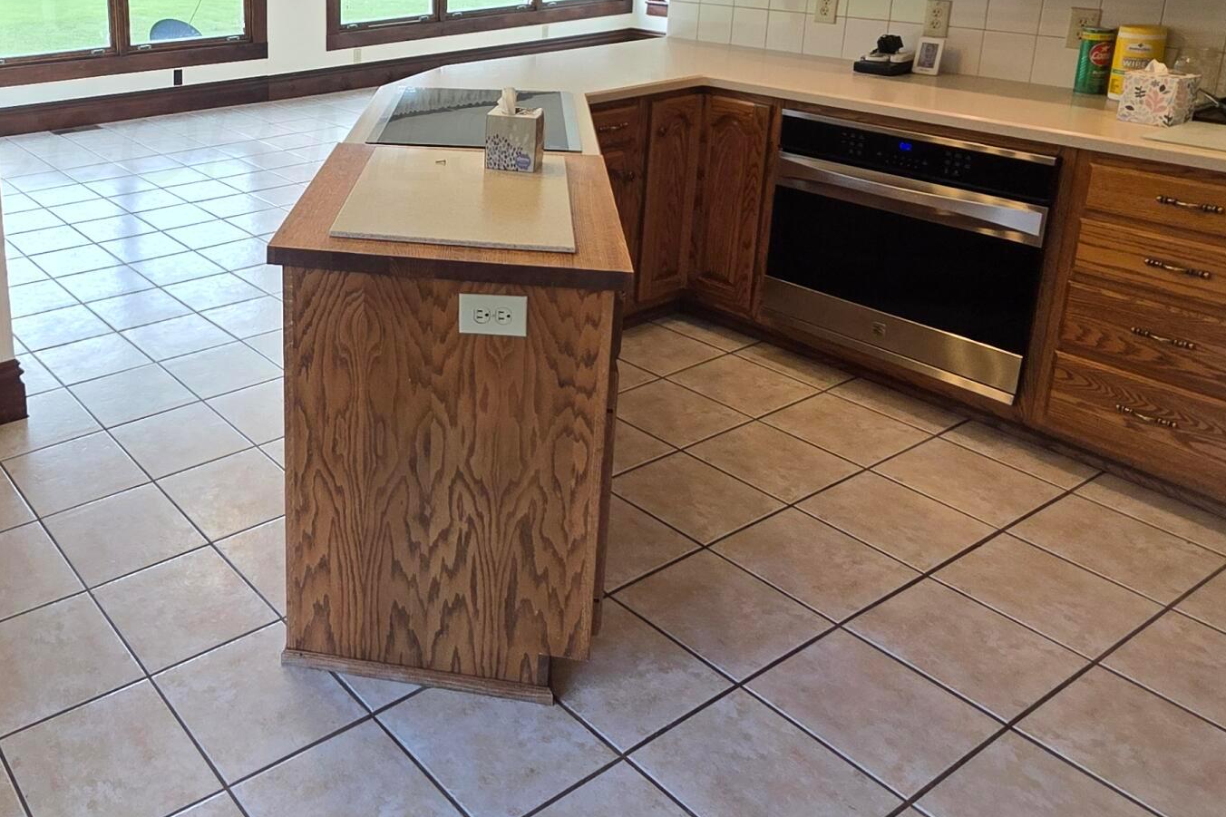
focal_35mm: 30
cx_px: 242
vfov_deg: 41.4
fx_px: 1021
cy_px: 141
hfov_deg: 57.3
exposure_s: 1/120
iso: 64
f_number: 1.9
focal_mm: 2.2
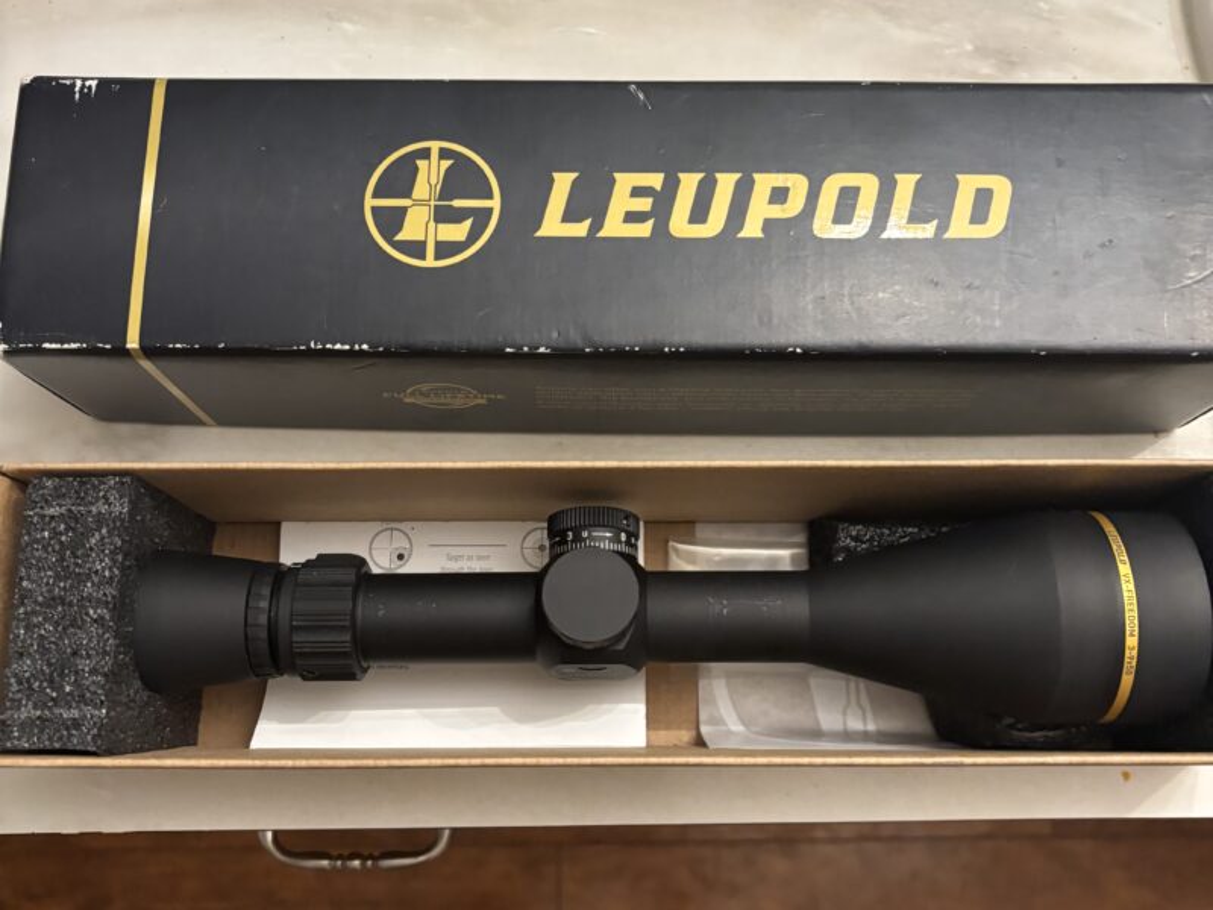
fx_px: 911
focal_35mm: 26
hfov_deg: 67.3
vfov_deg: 53.1
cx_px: 606
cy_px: 455
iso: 400
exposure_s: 1/60
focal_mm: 5.96
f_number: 1.6
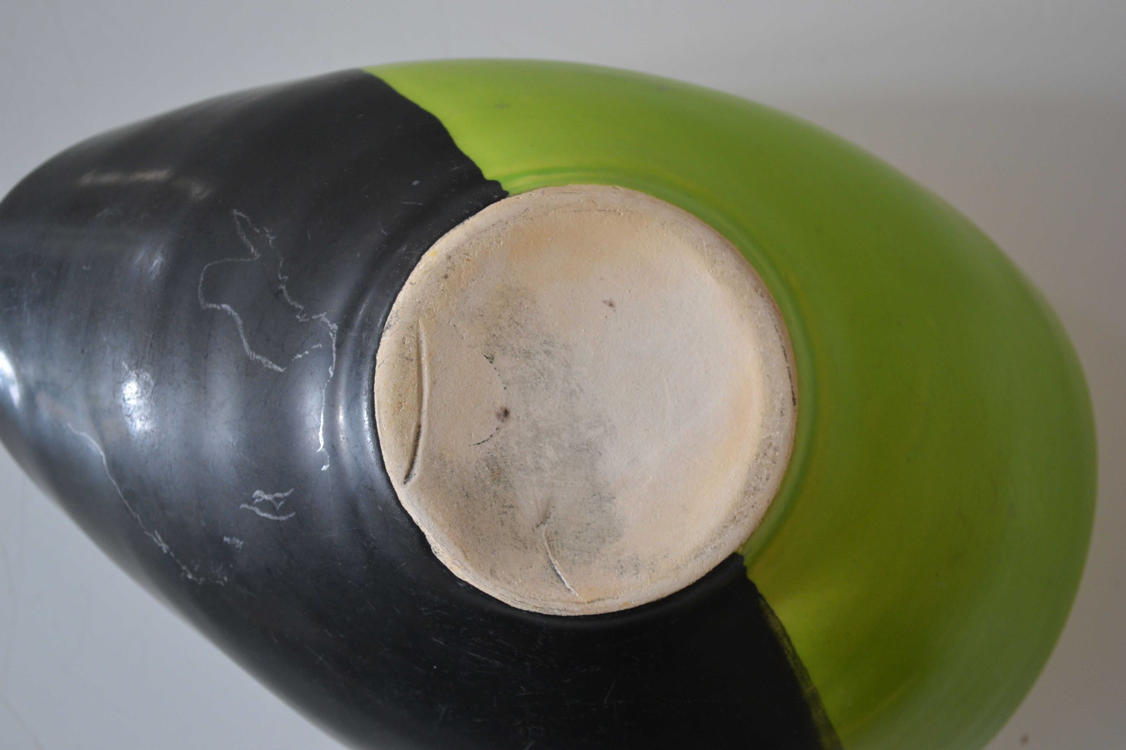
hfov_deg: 29.2
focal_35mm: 69
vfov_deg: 19.7
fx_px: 2158
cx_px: 563
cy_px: 375
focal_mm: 46
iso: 500
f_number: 5.3
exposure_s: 1/15
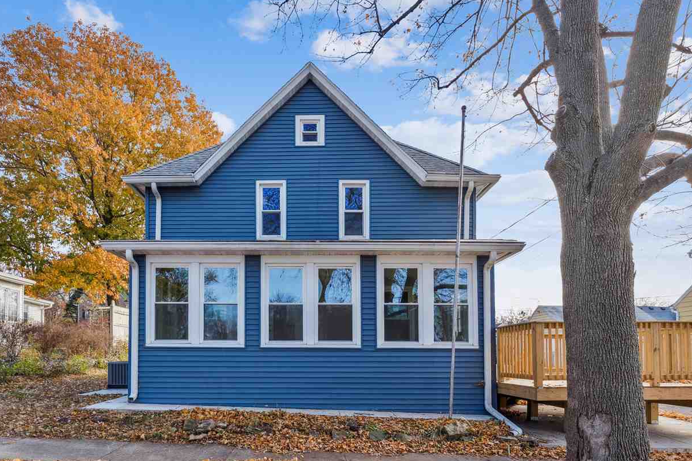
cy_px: 230
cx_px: 355
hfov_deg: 90.0
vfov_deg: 67.4
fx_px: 346
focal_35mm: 18
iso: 800
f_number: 9
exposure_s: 1/640
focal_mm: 17
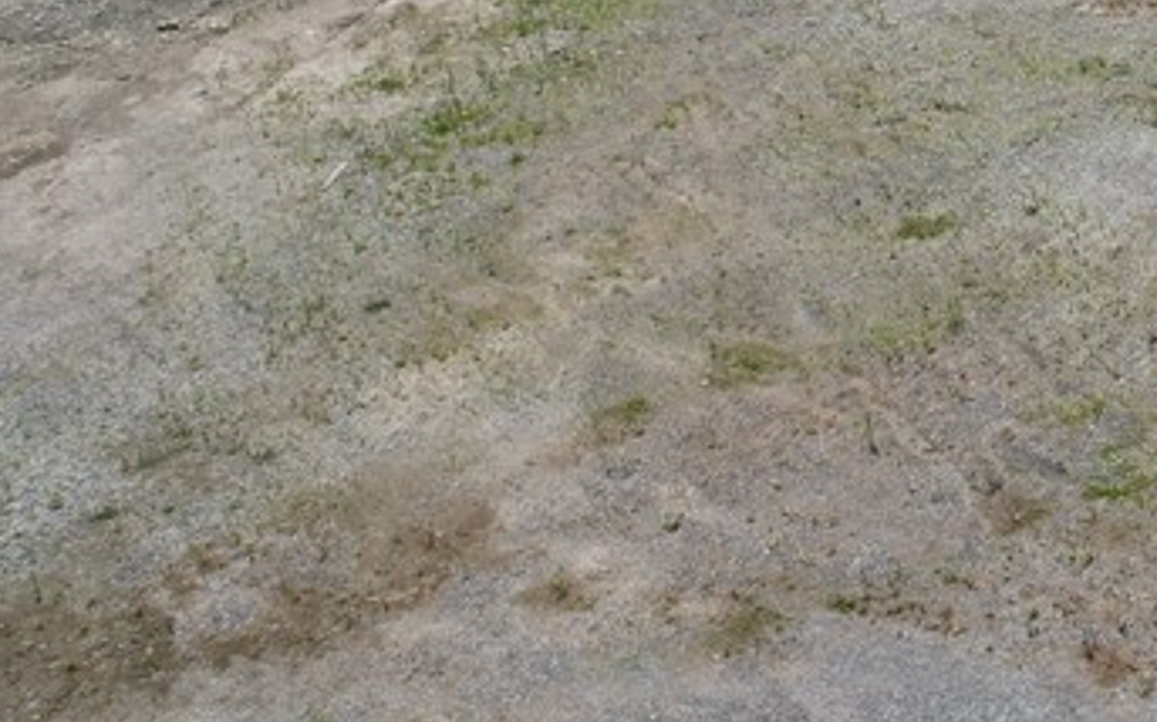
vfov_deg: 17.1
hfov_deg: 23.2
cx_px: 1751
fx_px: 2238
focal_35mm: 71
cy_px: -243
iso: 150
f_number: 2.8
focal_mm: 8.38
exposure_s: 1/3200
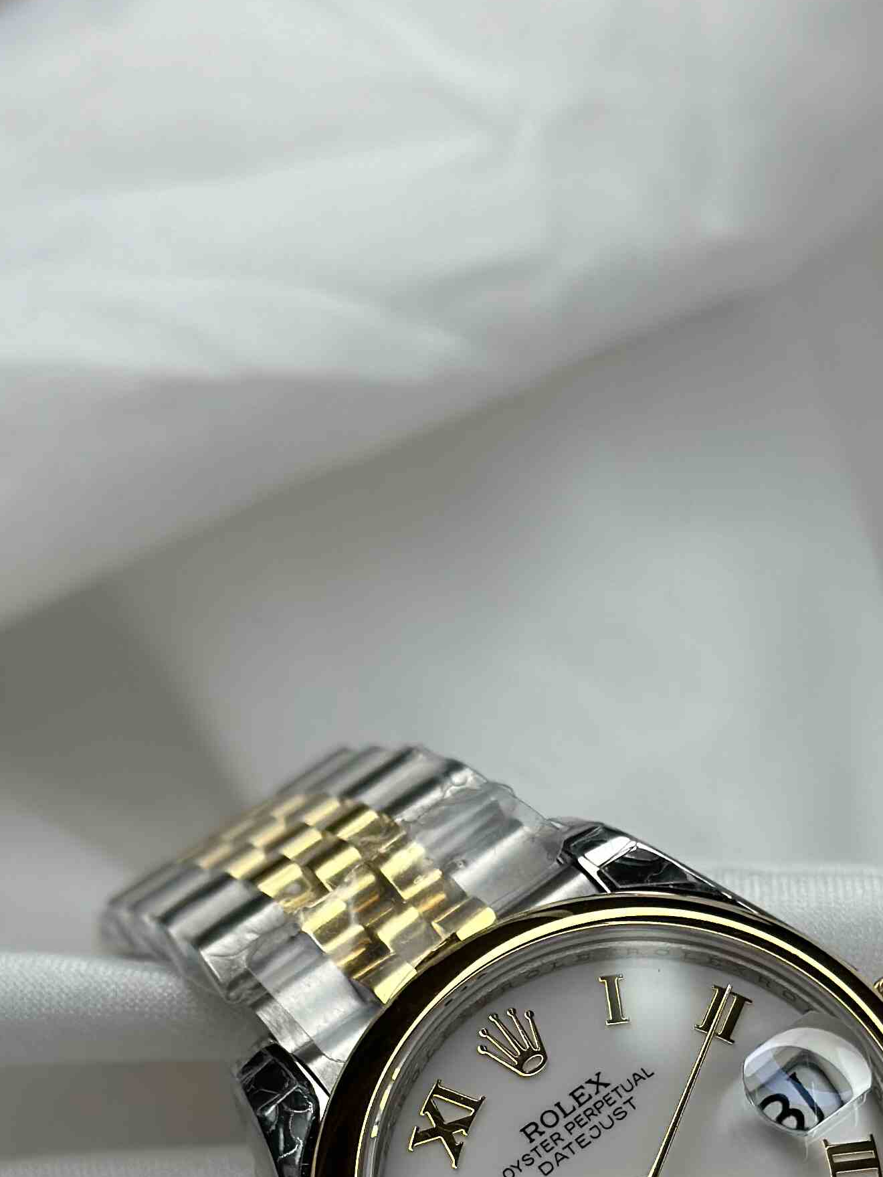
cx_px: 717
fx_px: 3740
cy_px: 1223
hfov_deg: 13.4
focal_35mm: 110
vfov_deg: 17.4
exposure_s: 1/1357
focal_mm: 6.86
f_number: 1.78
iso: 80
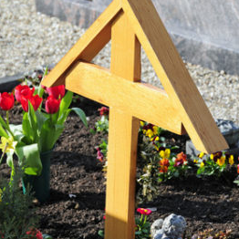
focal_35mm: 185
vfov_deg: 9.5
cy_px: 129
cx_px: 120
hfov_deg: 9.5
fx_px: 1442
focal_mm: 95
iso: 200
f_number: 8
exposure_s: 1/250
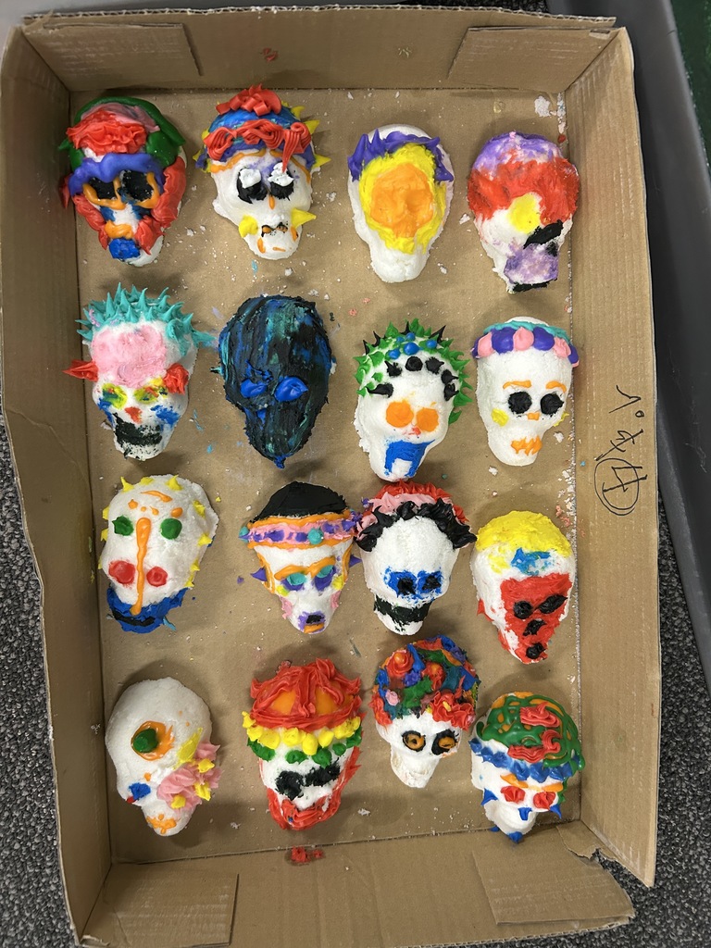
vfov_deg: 67.3
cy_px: 474
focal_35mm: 26
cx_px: 356
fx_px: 712
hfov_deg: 53.1
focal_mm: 5.7
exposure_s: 1/60
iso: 250
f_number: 1.5
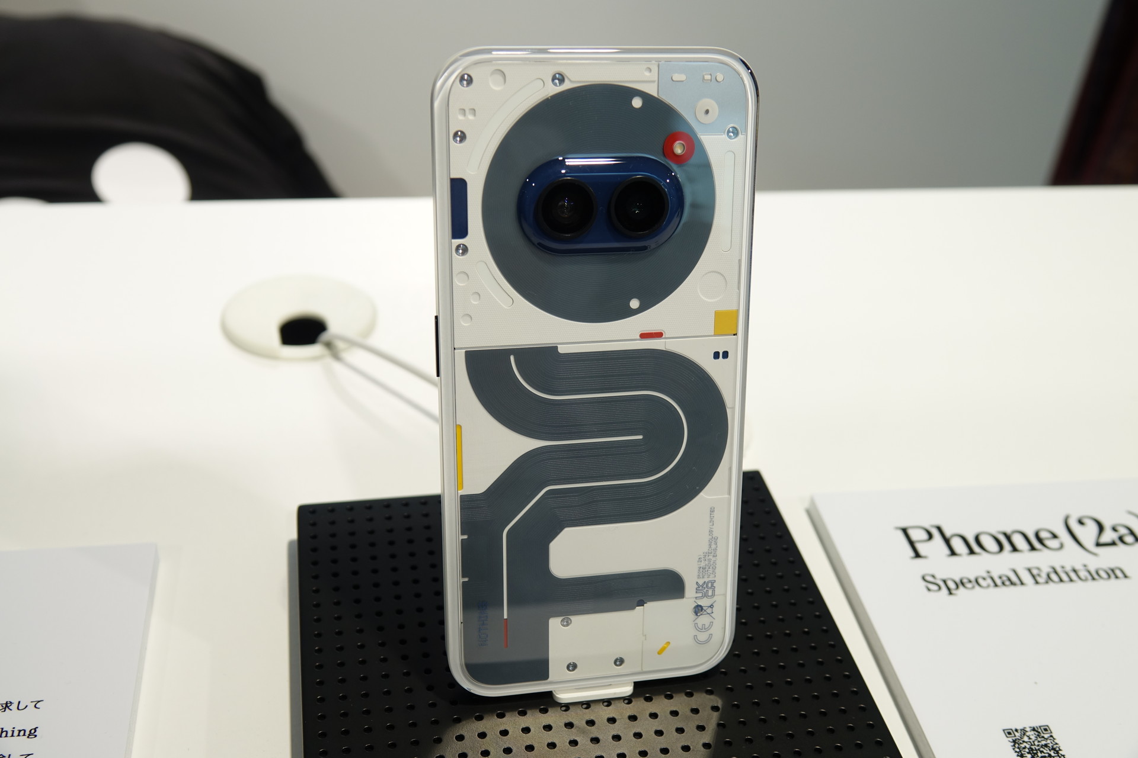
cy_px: 379
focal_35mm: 36
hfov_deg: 53.1
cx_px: 569
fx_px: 1138
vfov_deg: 36.9
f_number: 3.2
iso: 100
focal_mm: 13.31
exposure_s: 1/60
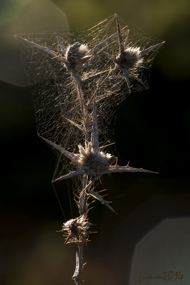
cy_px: 142
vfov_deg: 9.2
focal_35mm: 225
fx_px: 1784
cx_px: 95
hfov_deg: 6.1
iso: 100
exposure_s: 1/80
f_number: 14
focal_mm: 150
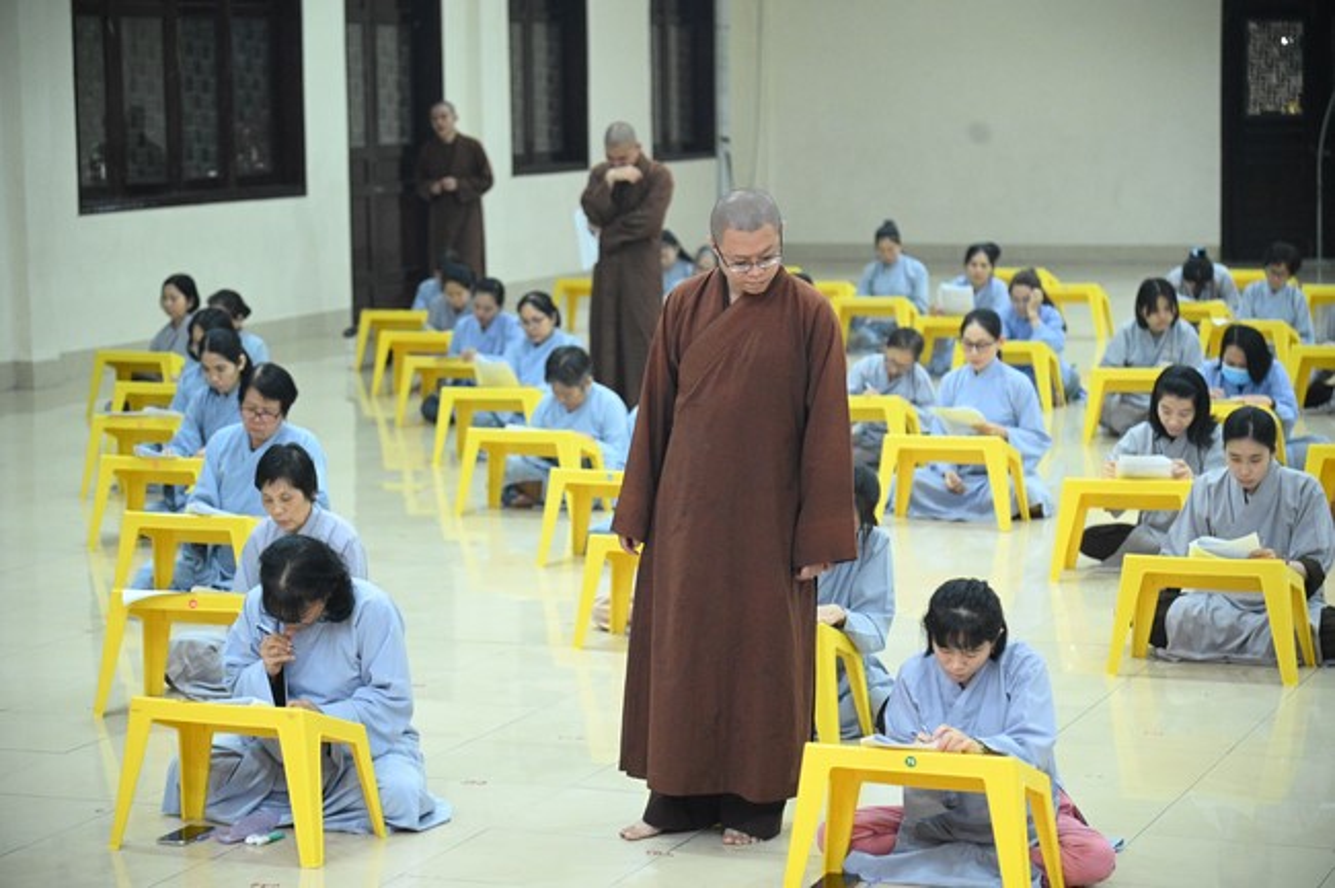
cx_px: 668
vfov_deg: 14.8
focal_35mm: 92
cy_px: 444
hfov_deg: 22.2
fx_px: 3408
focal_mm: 92
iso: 10000
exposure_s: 1/200
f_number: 4
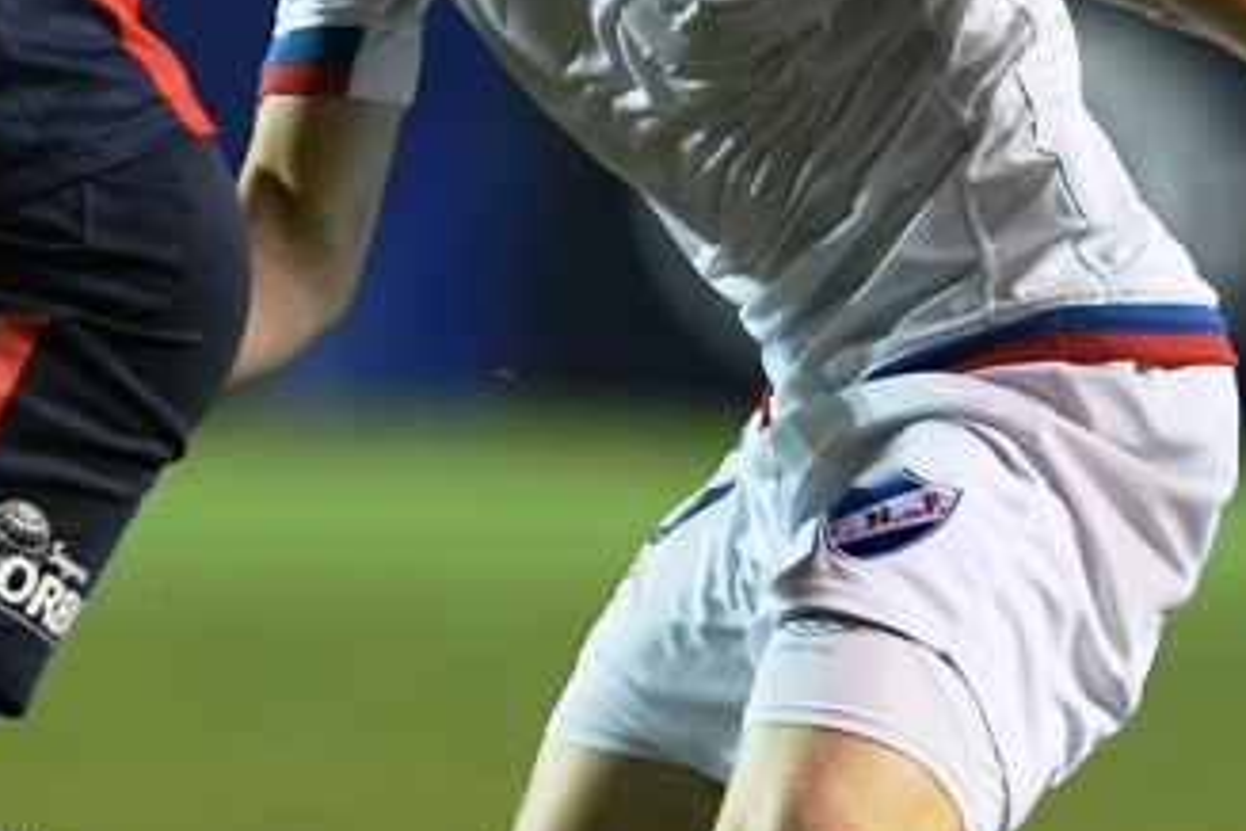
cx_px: 263
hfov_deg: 1.1
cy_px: 173
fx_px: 65064
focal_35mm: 1880
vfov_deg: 0.7
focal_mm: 400
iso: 1600
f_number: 3.2
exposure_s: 1/640
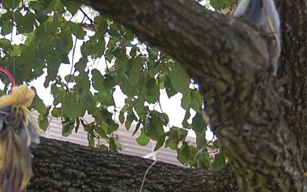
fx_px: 1849
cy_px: 13
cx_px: 144
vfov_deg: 5.9
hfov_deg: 9.5
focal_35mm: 221
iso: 800
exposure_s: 1/400
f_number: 4.8
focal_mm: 38
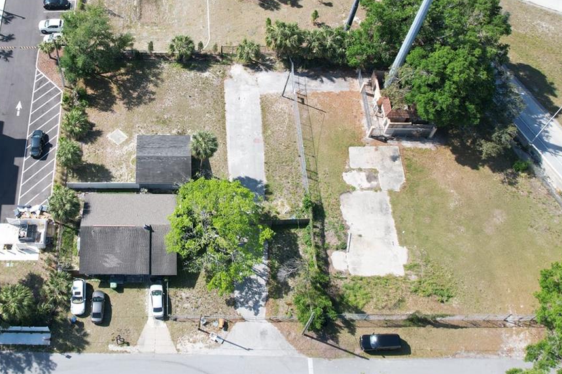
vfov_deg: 32.2
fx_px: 640
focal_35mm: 41
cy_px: 112
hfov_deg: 46.2
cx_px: 161
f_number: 2.8
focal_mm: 8.38
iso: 200
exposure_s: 1/1250
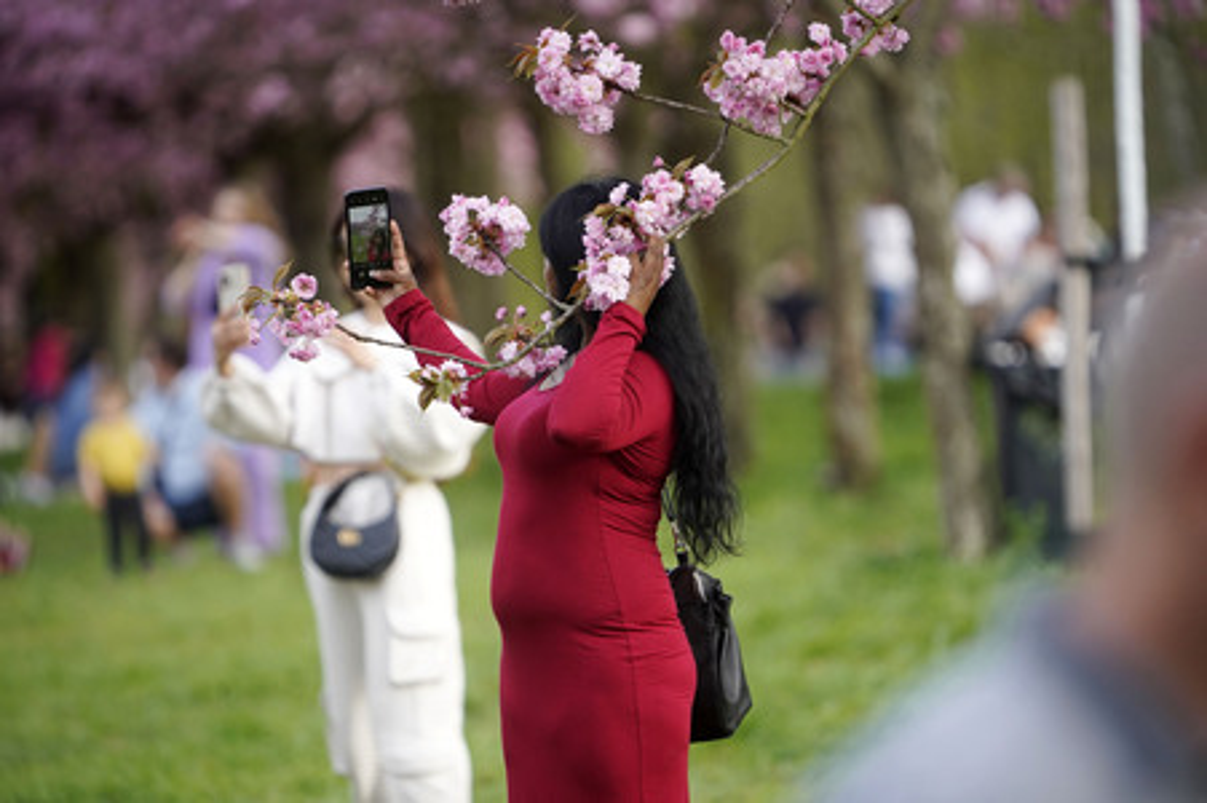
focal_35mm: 456
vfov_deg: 3.0
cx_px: 604
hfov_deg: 4.5
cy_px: 402
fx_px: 15277
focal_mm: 456
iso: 1600
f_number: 6.3
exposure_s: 1/800
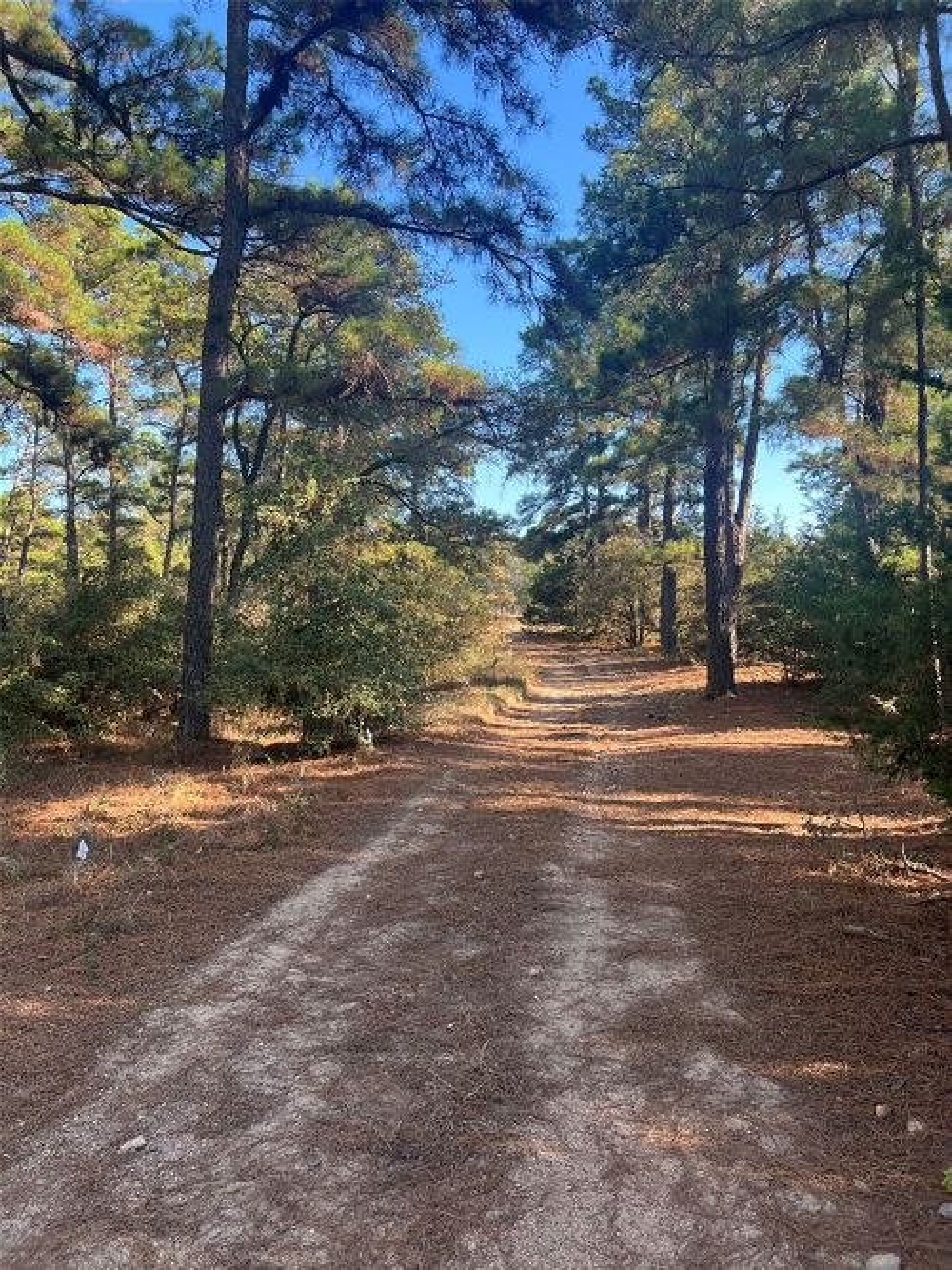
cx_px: 476
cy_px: 635
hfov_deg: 53.0
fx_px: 954
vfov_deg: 67.3
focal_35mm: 26
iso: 50
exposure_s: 1/366
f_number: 1.5
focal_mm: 5.7
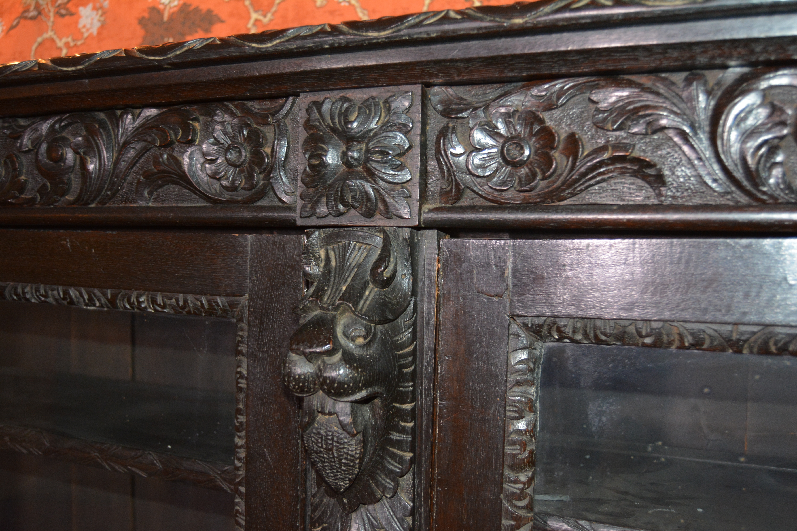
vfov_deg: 36.9
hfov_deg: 53.1
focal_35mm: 36
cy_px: 266
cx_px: 398
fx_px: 797
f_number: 3.8
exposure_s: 1/60
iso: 1250
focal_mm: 24
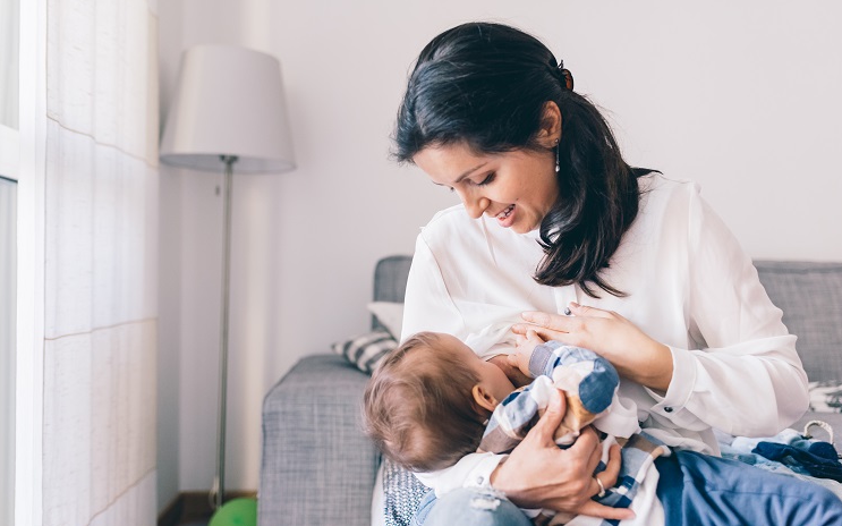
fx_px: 826
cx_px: 423
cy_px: 281
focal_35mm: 36
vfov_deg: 35.3
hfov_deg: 54.0
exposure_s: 1/200
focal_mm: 35
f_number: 2.5
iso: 1250
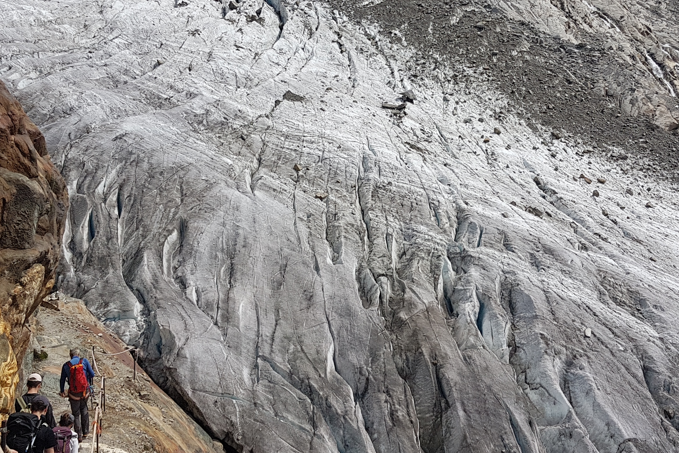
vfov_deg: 28.5
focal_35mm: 47
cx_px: 363
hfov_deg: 41.9
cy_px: 159
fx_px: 886
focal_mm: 4.2
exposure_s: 1/3448
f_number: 1.7
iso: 40
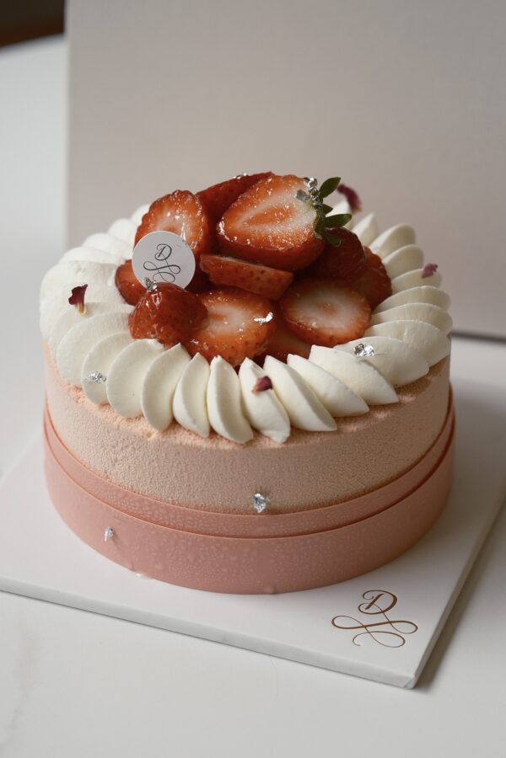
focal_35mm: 84
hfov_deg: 16.3
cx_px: 253
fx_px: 1771
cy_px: 379
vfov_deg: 24.2
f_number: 2.8
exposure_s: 1/750
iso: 800
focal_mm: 56
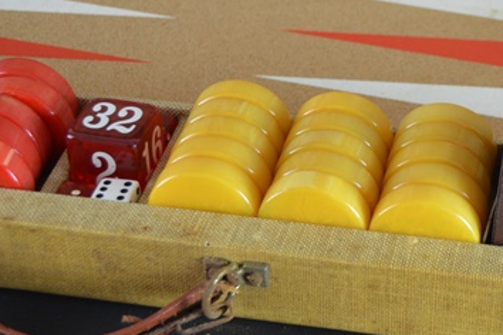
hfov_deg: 27.1
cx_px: 363
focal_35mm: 74
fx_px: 1032
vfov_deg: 18.4
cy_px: 212
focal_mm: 29
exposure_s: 1/60
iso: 560
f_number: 4.5
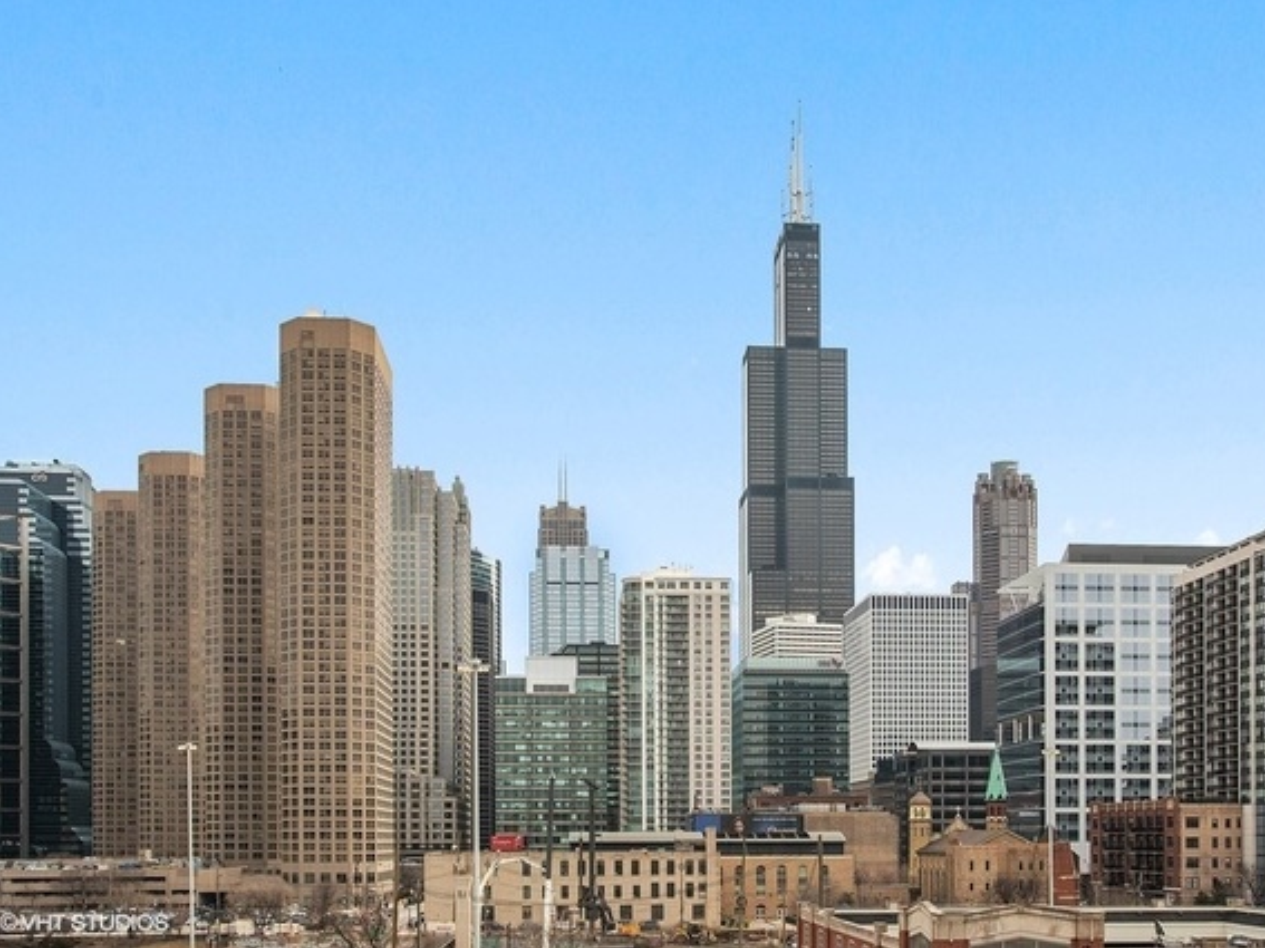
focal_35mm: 38
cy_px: 473
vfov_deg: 37.7
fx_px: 1388
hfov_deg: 48.9
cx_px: 692
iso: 200
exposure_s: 1/320
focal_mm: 35
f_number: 8
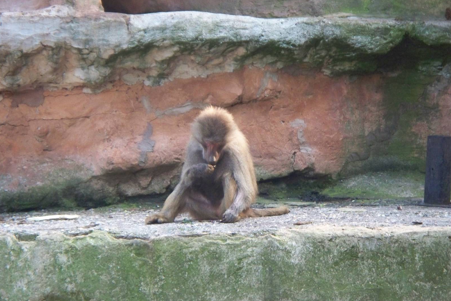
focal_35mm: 188
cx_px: 225
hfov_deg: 10.9
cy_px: 159
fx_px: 2355
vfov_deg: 7.3
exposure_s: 1/100
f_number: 5.1
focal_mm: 37.7
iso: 400
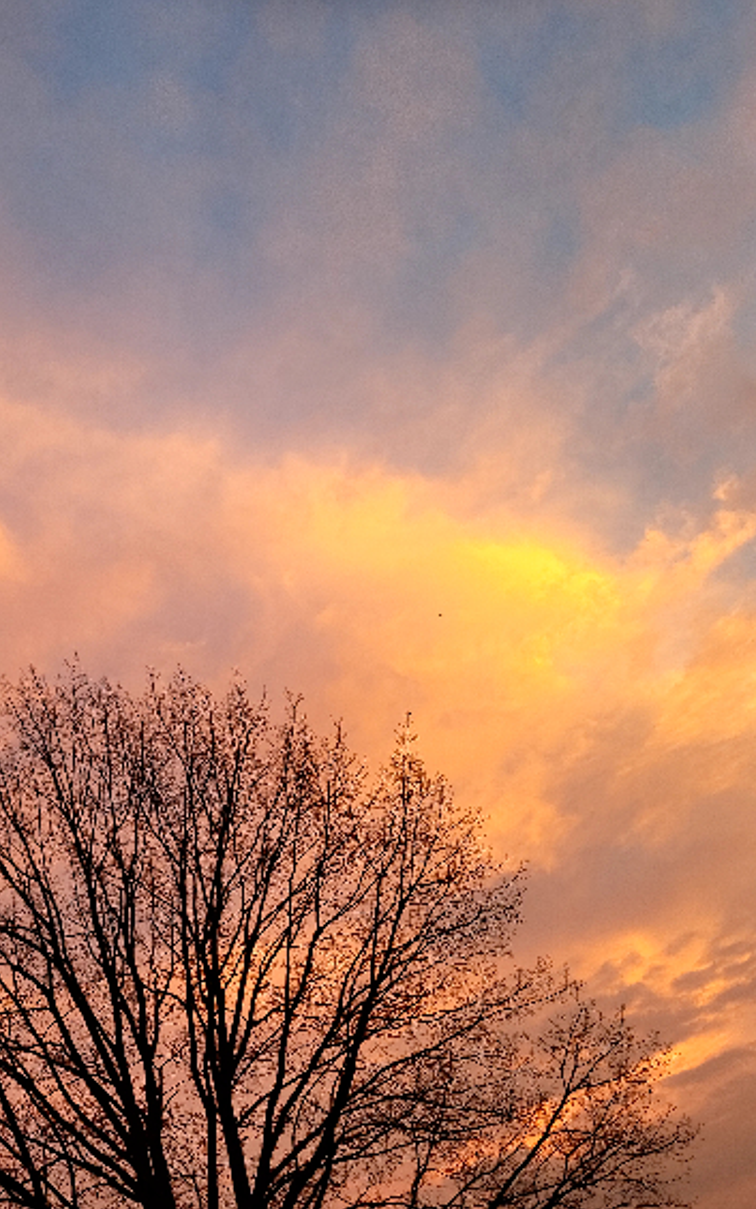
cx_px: 133
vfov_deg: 54.0
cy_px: 599
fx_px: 1187
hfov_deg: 34.1
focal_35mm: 36
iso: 32
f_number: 1.8
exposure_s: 1/60
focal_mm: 7
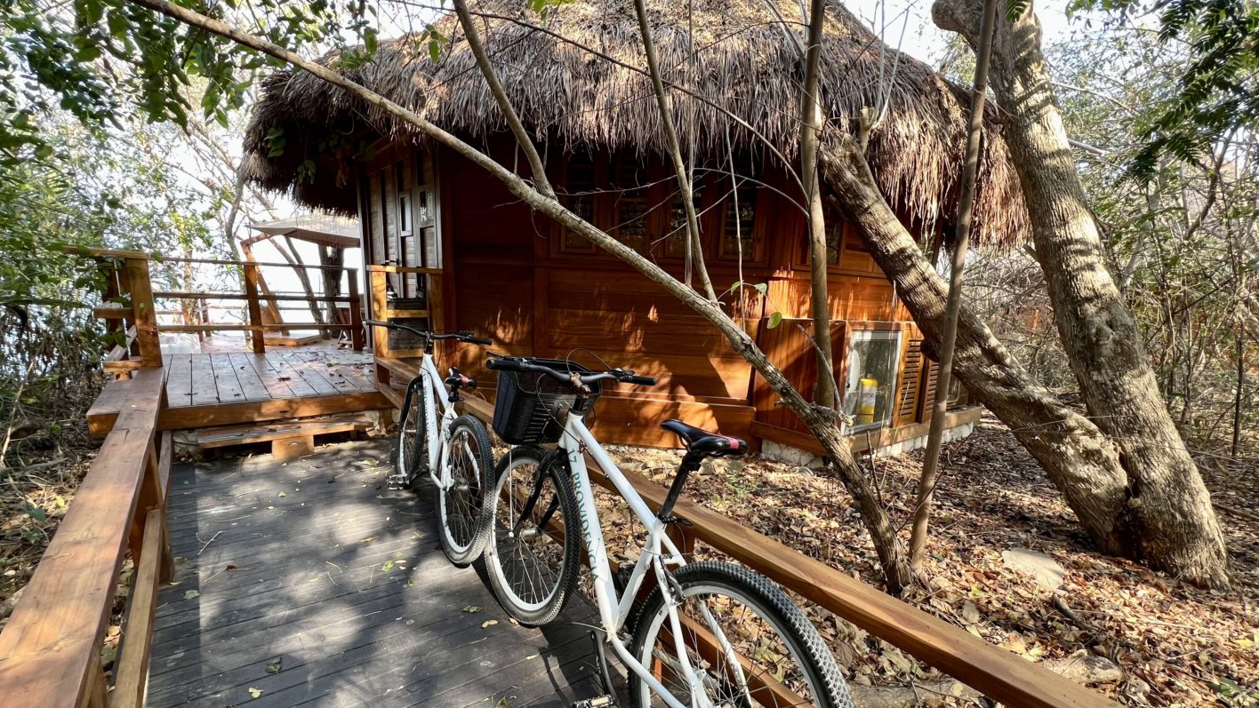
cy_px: 412
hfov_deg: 103.0
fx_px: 501
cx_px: 637
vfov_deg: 70.1
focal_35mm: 15
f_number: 1.8
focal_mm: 1.57
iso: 80
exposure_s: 1/121
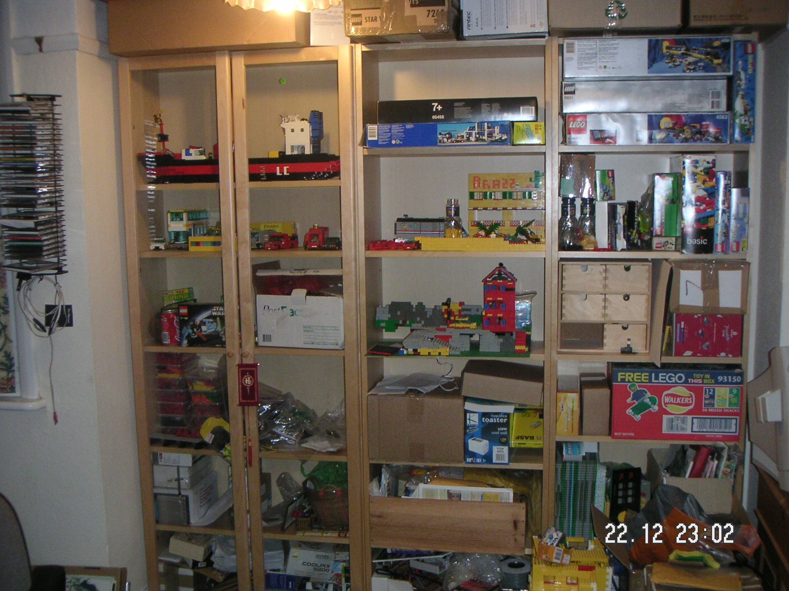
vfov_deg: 37.7
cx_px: 394
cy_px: 296
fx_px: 866
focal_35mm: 38
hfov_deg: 49.0
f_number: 2.8
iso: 160
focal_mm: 6
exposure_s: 1/45
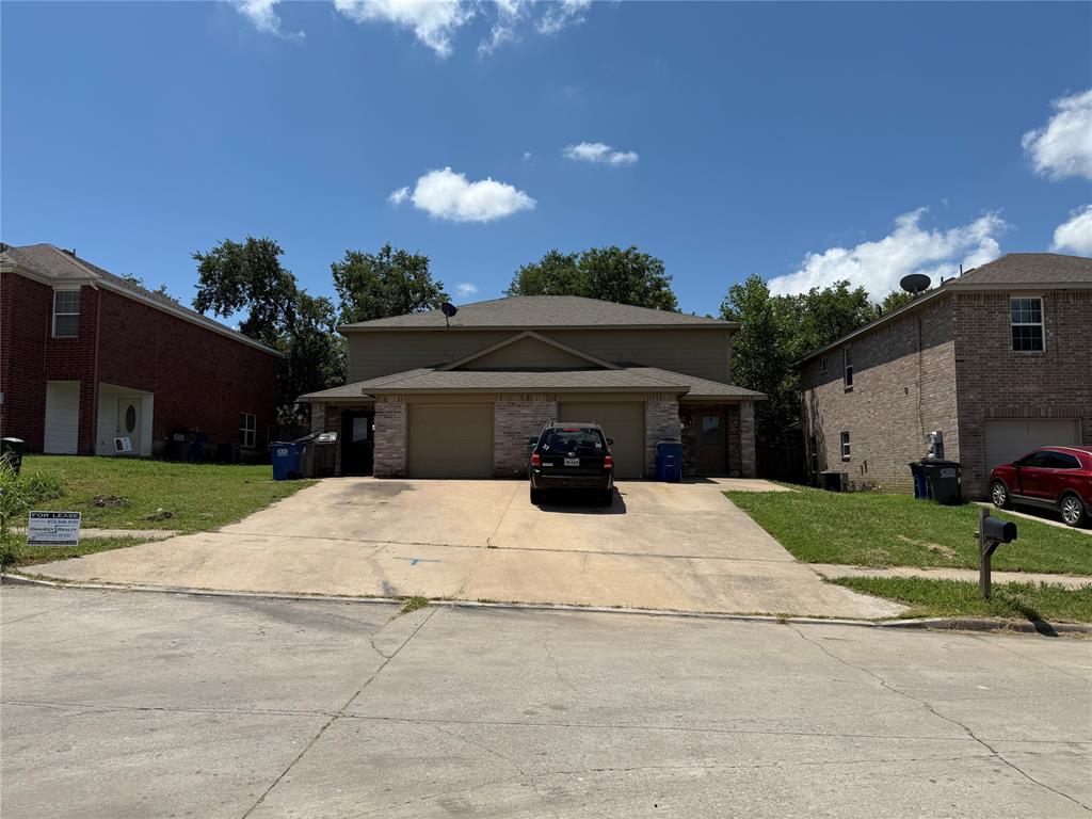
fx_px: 757
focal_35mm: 24
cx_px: 546
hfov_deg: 71.6
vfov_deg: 56.8
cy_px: 410
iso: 80
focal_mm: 6.76
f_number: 1.78
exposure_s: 1/7353
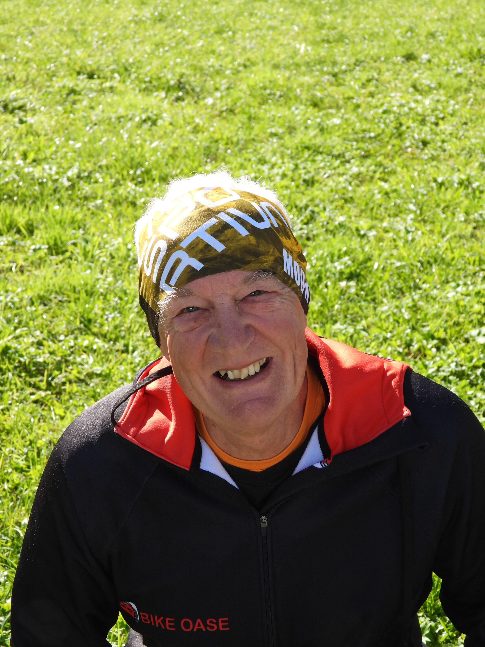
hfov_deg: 18.4
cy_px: 324
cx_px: 242
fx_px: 1494
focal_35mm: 80
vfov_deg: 24.4
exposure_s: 1/400
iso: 100
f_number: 3.5
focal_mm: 14.4
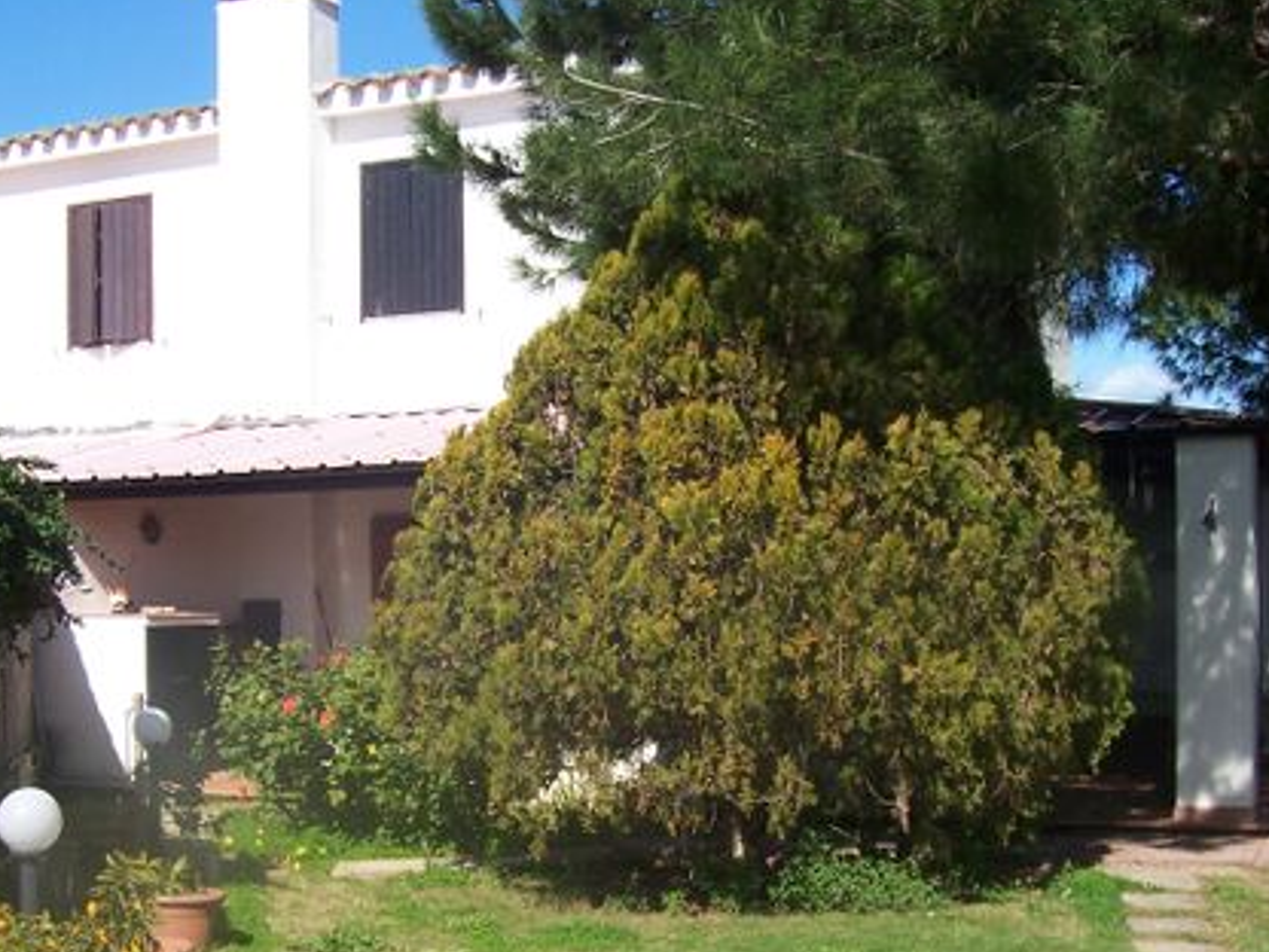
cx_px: 558
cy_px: 647
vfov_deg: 29.4
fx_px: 1796
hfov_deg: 38.9
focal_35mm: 49
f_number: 5.6
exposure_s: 1/350
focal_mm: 5.6
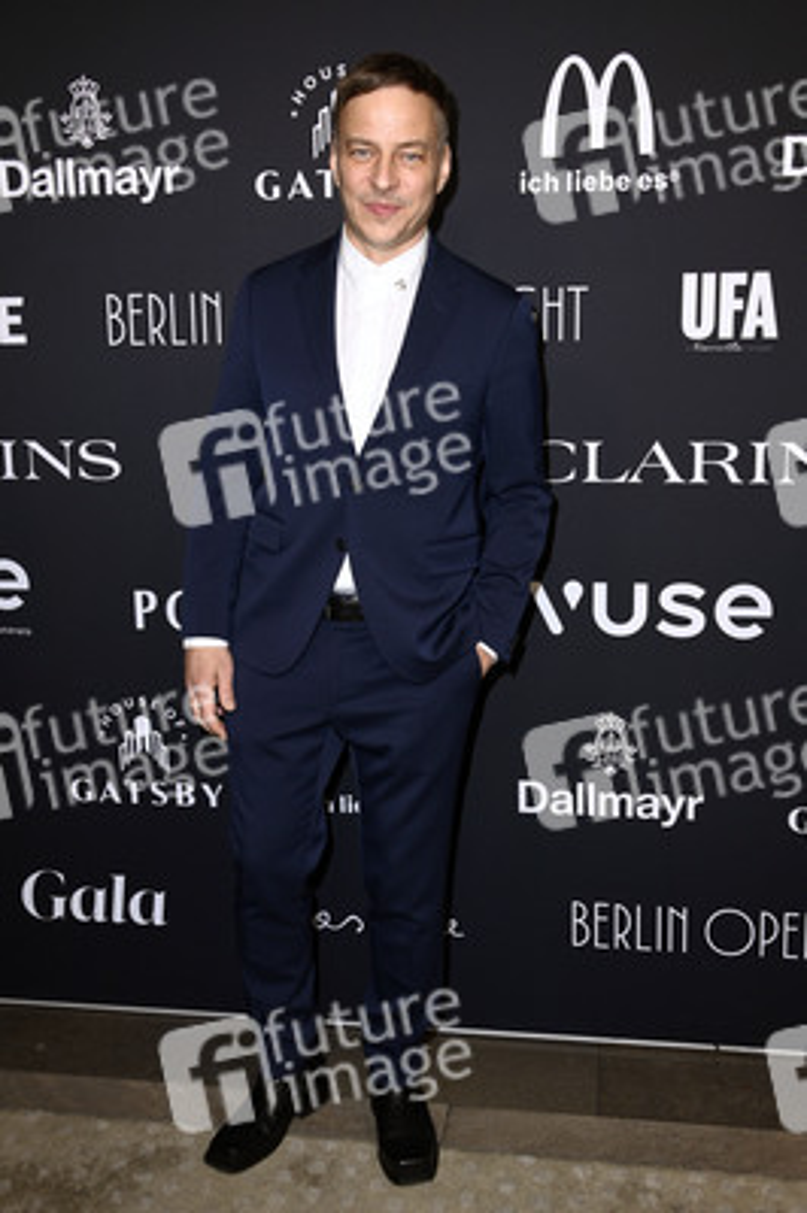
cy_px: 606
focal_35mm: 35
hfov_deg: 37.8
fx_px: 1179
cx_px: 404
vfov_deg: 54.5
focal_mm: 35
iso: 500
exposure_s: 1/250
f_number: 5.6
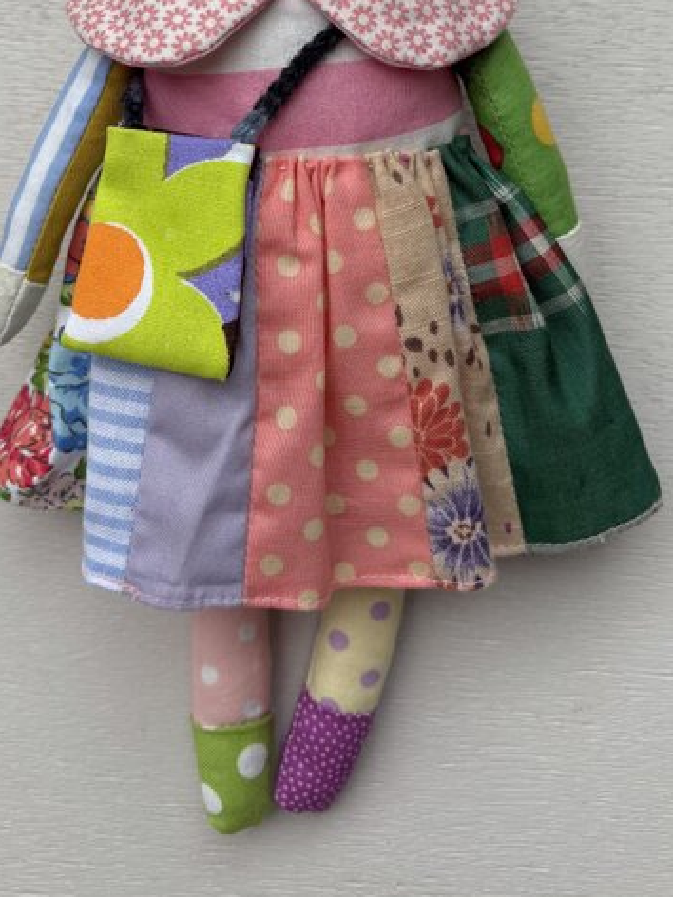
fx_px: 1218
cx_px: 262
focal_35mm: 47
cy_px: 155
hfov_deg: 30.8
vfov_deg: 38.6
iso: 50
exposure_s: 1/907
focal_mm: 5.96
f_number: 1.6
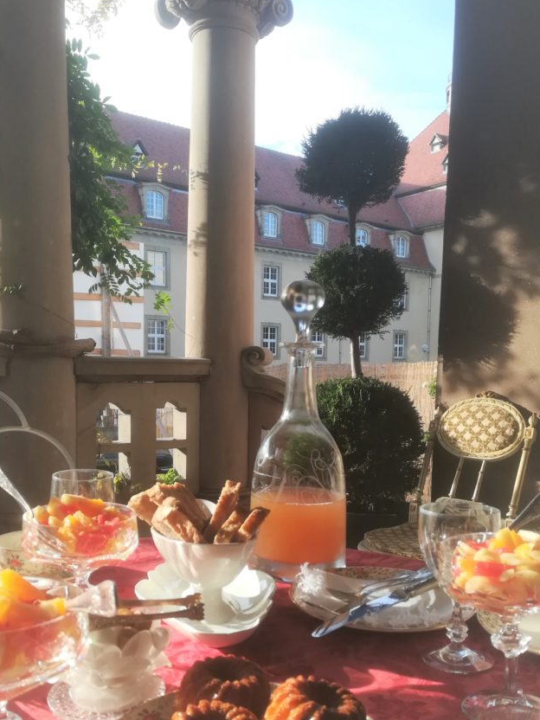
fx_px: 666
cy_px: 421
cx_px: 245
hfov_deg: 44.1
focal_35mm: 32
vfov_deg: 56.5
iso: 50
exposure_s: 1/252
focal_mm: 3.83
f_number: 2.2
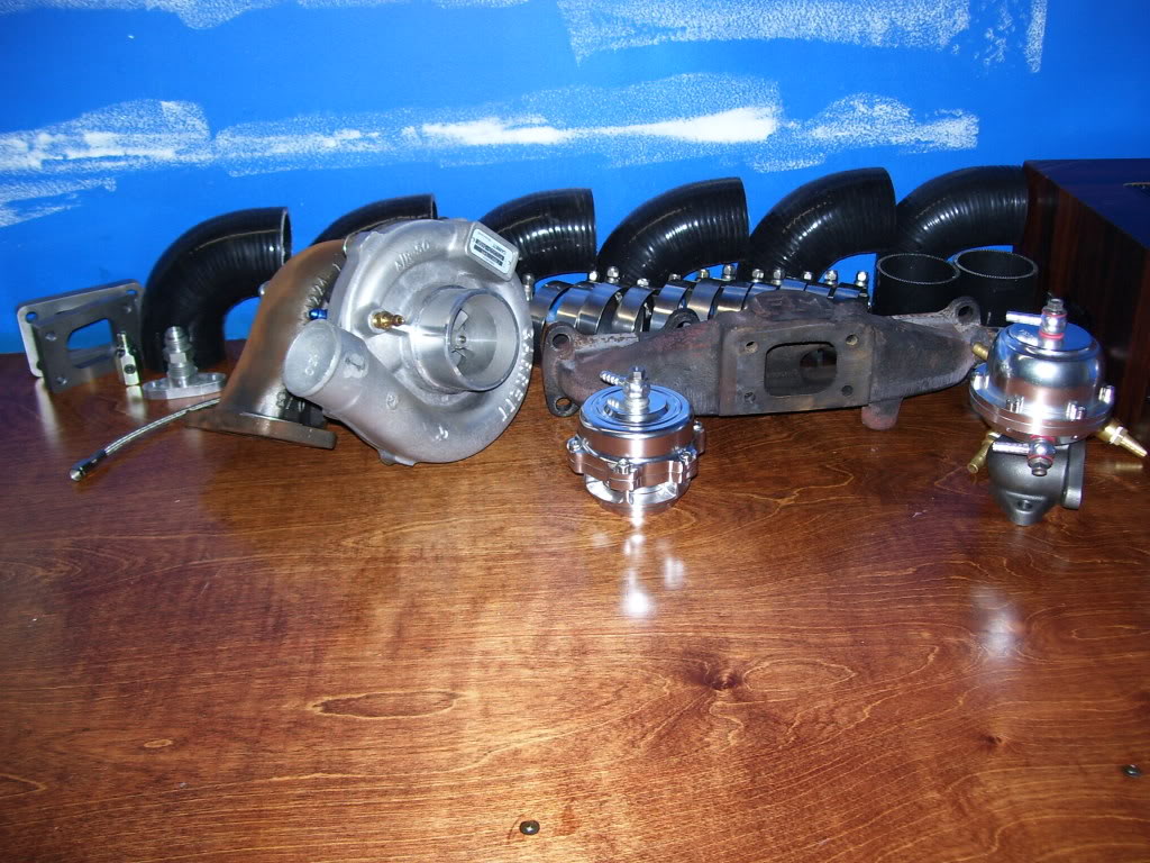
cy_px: 432
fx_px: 1196
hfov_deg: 51.4
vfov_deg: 39.7
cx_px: 575
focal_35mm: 36
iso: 80
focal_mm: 6
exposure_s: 1/60
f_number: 2.7
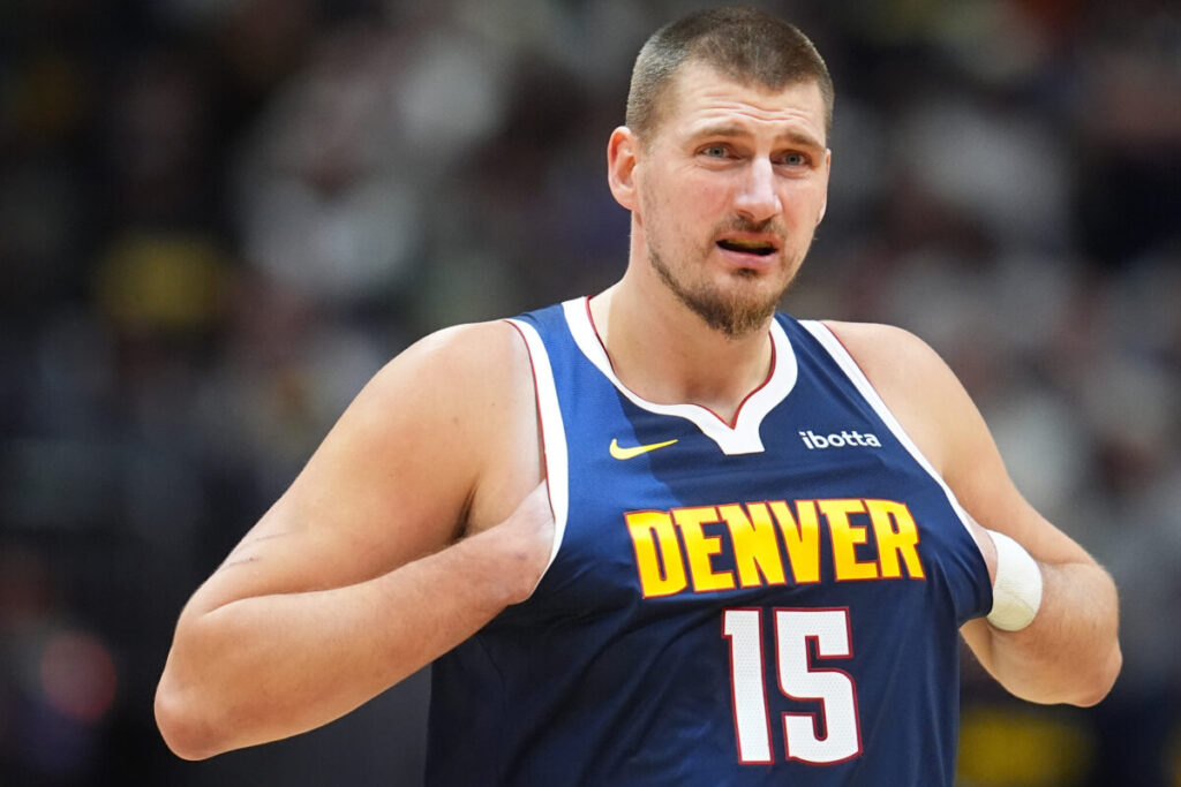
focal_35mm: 600
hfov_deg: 3.4
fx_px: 19685
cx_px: 590
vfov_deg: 2.3
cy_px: 394
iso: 5000
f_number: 3.2
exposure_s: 1/1600
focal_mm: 400
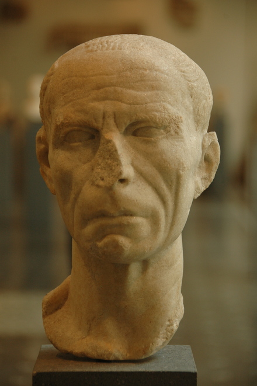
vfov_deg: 13.0
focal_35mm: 158
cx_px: 128
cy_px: 193
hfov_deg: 8.7
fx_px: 1688
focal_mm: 105
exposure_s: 1/80
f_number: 5.6
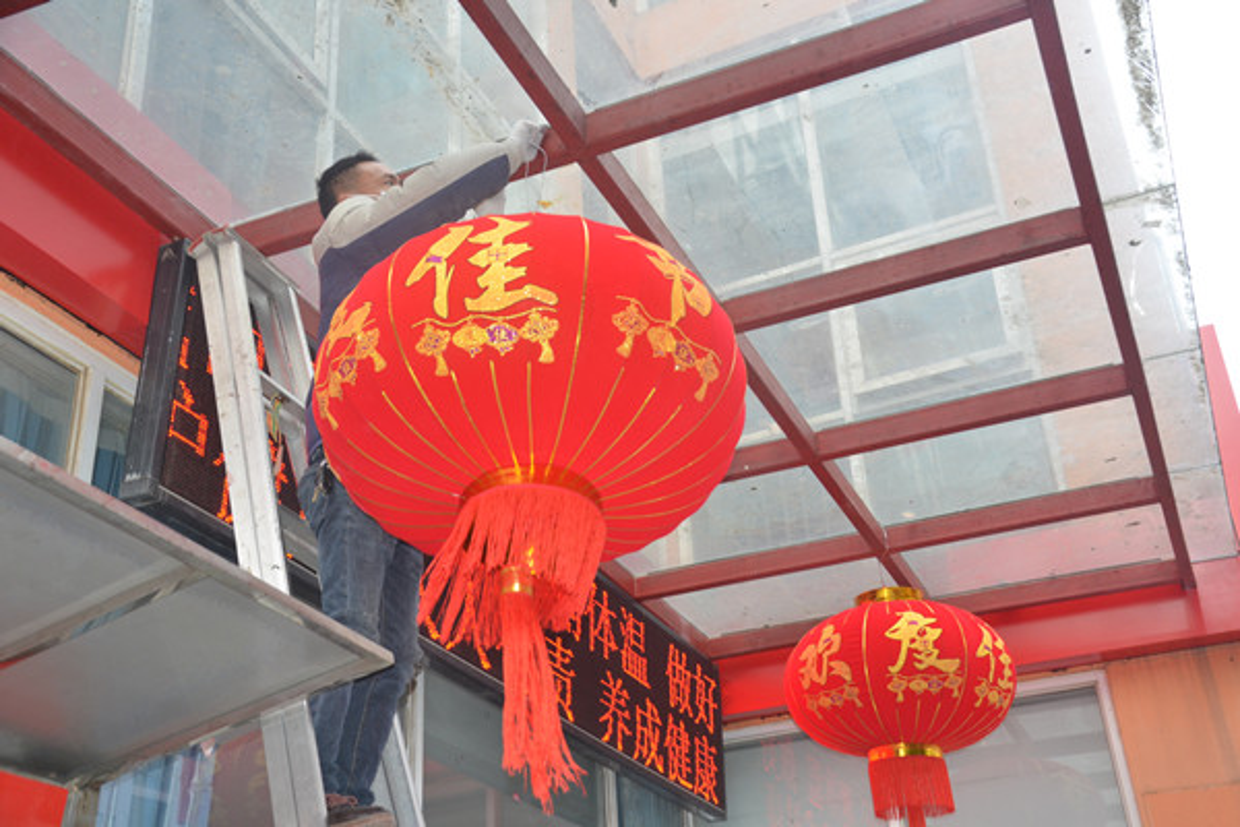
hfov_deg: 46.4
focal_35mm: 42
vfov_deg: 31.9
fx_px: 1447
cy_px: 414
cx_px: 620
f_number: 4.5
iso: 640
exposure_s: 1/200
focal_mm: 28
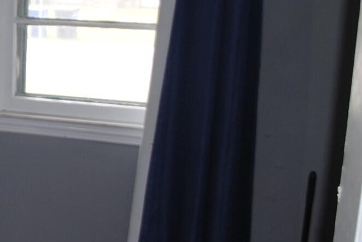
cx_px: -87
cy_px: 143
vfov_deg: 17.3
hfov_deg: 23.2
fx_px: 795
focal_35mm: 79
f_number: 3.5
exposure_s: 1/60
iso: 200
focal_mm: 18
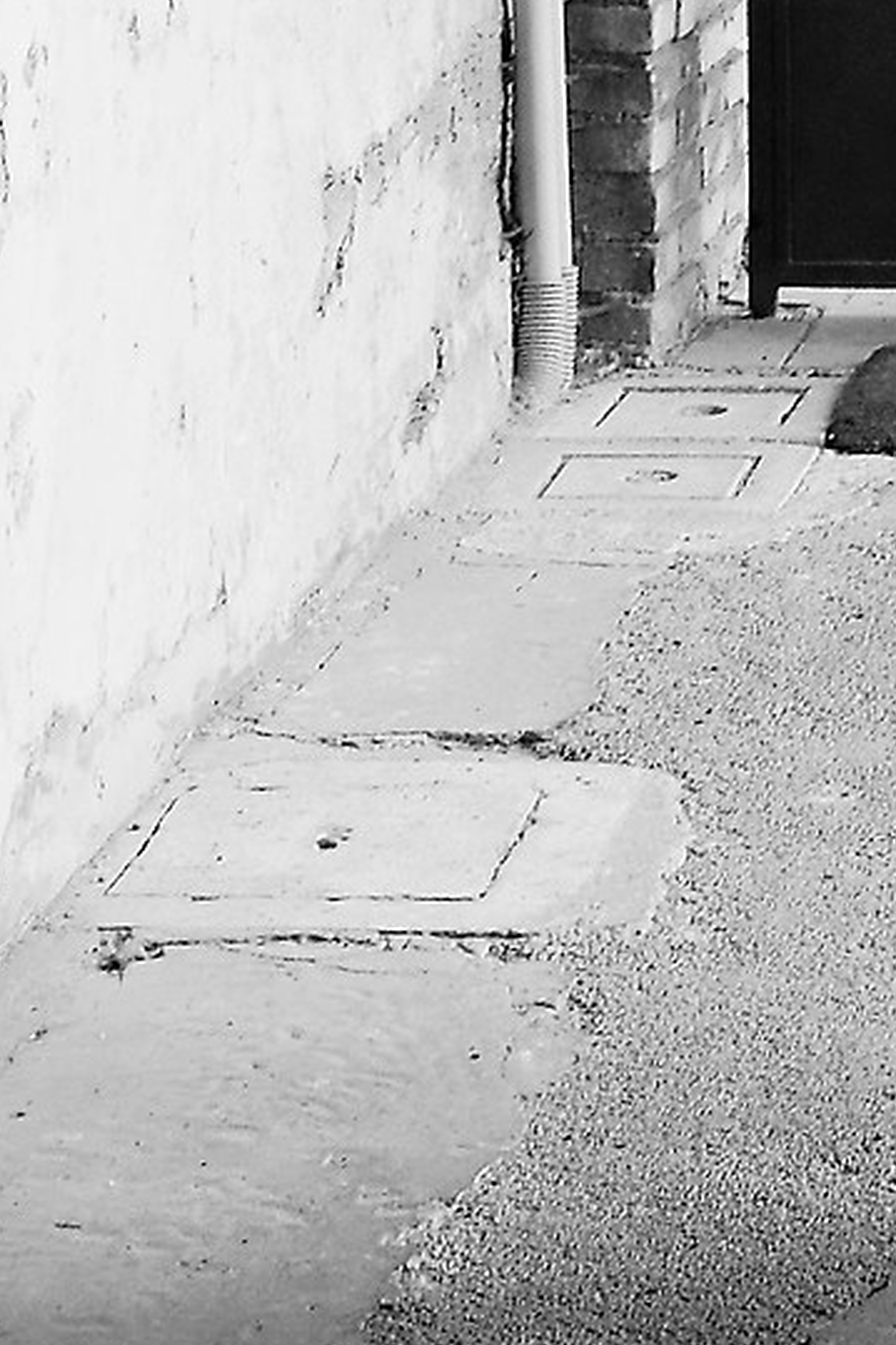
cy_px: -1076
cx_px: 1766
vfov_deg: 12.7
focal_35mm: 147
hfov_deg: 8.8
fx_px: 5491
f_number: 5
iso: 400
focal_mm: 22
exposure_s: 1/100
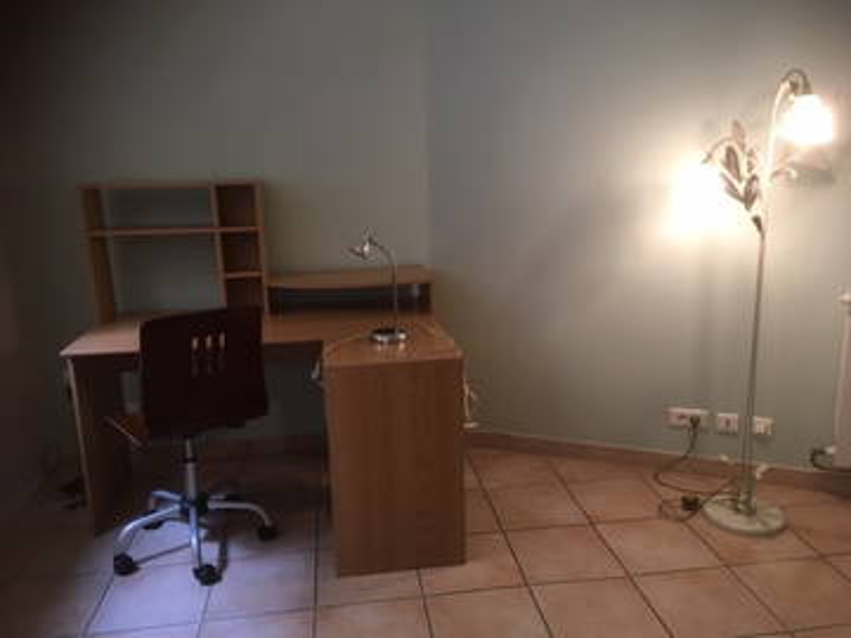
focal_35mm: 29
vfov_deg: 48.2
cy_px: 319
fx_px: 713
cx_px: 426
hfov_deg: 61.7
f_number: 2.2
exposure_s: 1/33
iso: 125
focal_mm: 4.15
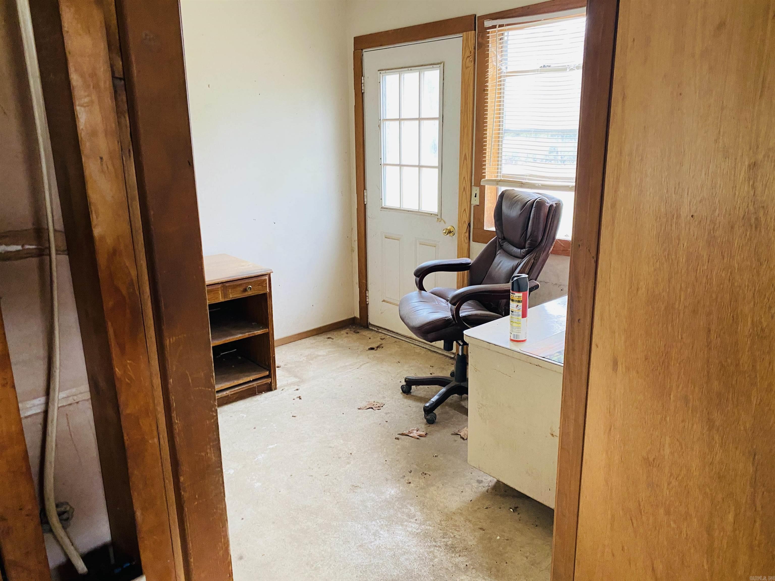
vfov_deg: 53.1
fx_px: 582
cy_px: 290
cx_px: 388
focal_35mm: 26
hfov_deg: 67.3
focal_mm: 4.25
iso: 125
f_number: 1.8
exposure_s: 1/60
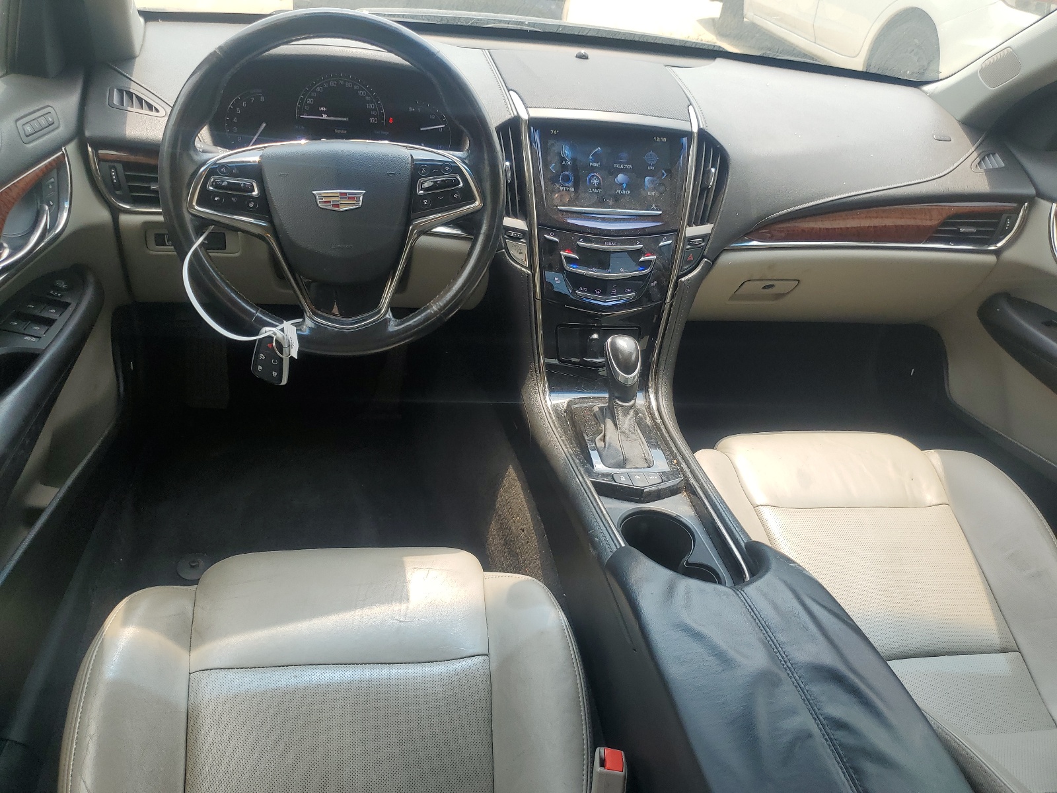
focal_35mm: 26
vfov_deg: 53.1
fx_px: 794
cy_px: 396
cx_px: 528
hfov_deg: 67.3
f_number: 1.5
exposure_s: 1/526
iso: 50
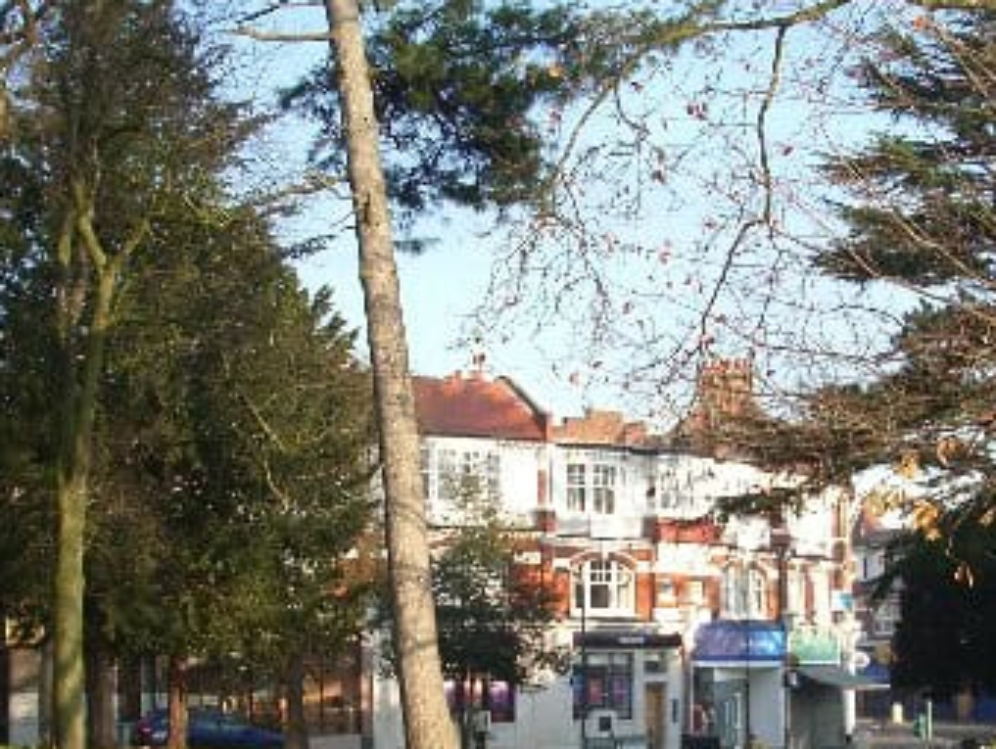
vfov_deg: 22.2
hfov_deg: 29.3
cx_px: 585
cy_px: 514
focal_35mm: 66
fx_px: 1901
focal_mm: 5.8
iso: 80
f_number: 2.6
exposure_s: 1/200
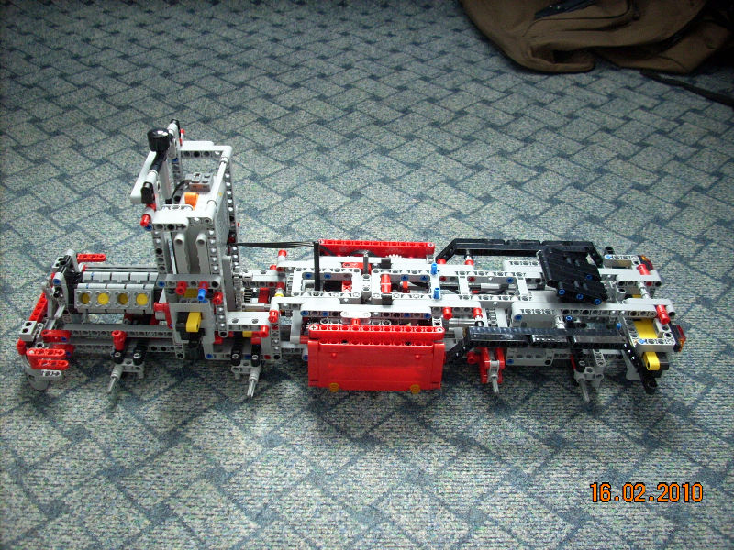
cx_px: 367
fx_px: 785
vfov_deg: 38.7
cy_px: 275
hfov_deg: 50.1
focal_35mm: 37
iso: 200
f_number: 2.8
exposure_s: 1/9.5
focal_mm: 6.2
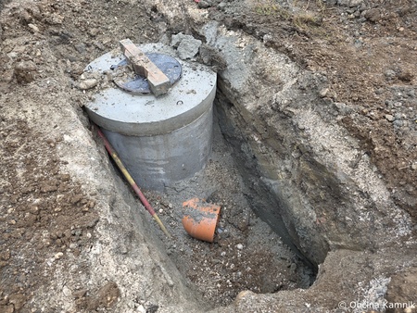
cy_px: 156
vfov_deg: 58.9
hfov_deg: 73.9
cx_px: 208
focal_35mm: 23
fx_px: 277
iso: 100
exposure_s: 1/180
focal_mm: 6.3
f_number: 1.7
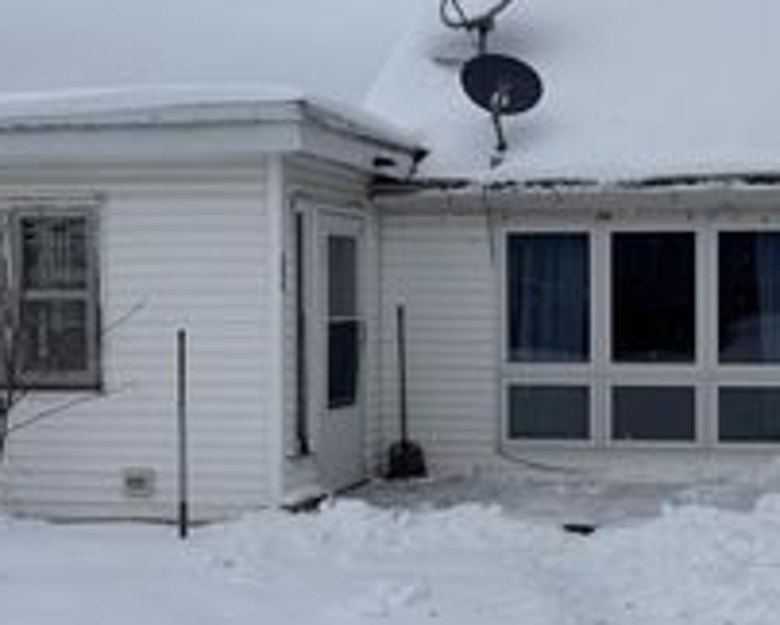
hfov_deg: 31.5
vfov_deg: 26.3
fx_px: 1340
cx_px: 633
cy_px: 322
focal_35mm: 58
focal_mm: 6.76
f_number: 1.78
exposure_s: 1/4310
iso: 80
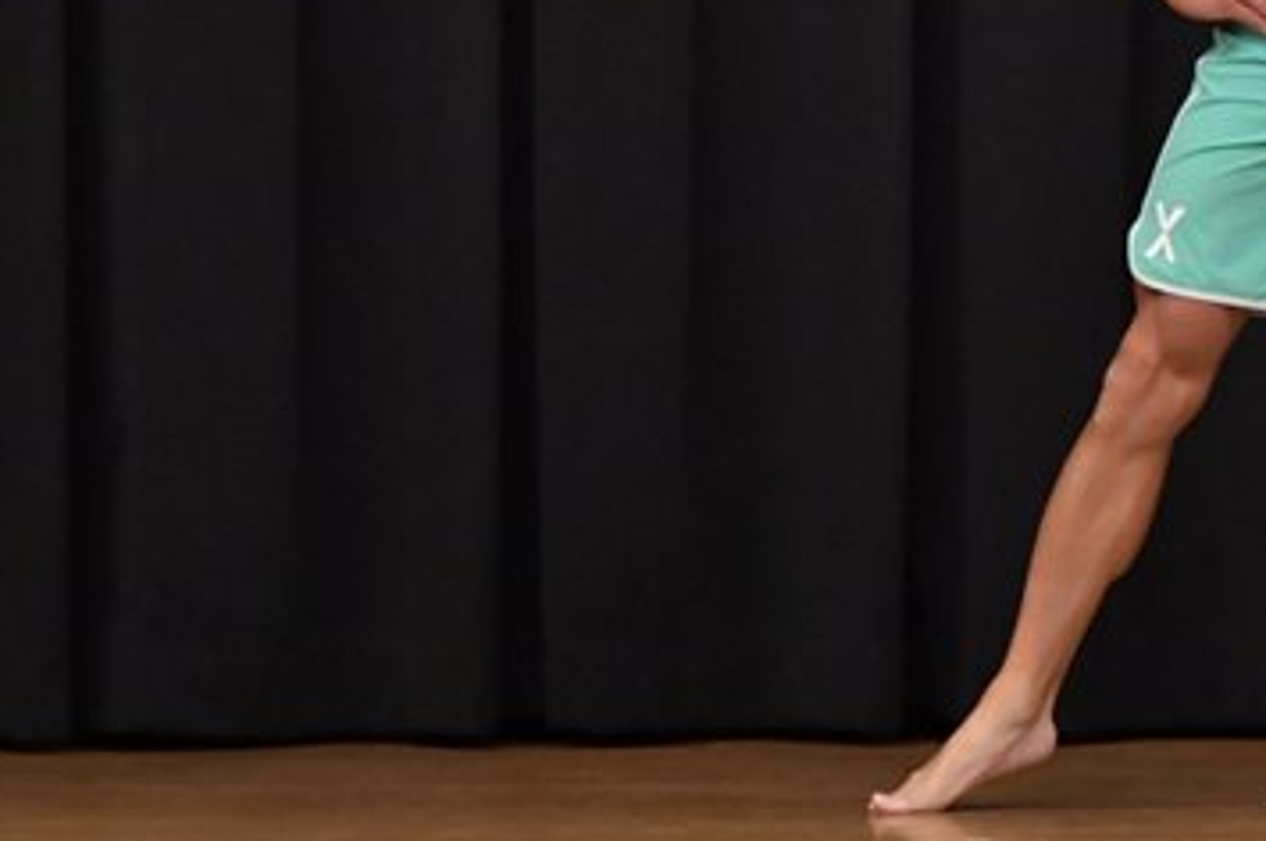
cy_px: 75
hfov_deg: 3.7
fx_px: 19569
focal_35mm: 557
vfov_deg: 2.5
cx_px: 1300
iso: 6400
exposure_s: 1/400
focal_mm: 170
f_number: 5.6
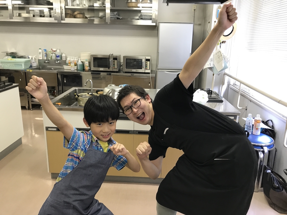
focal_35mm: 28
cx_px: 144
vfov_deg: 49.7
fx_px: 232
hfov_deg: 63.4
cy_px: 108
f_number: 1.8
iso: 32
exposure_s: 1/30
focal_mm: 3.99
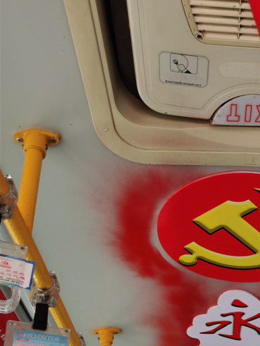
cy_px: 318
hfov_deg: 24.7
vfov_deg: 32.4
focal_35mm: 56
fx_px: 560
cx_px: 269
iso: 50
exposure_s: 1/170
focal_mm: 5.58
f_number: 1.8
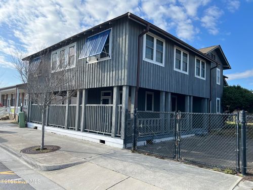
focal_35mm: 26
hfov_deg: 67.3
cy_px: 95
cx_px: 126
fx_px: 190
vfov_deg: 53.1
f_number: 1.5
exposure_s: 1/2045
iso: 50
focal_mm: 5.7
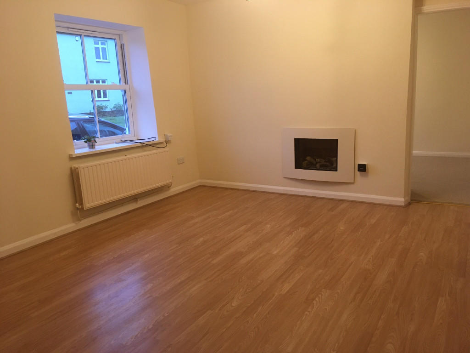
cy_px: 176
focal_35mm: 29
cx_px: 235
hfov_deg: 61.7
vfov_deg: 48.2
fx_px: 394
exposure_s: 1/33
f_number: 2.2
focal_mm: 4.15
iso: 160
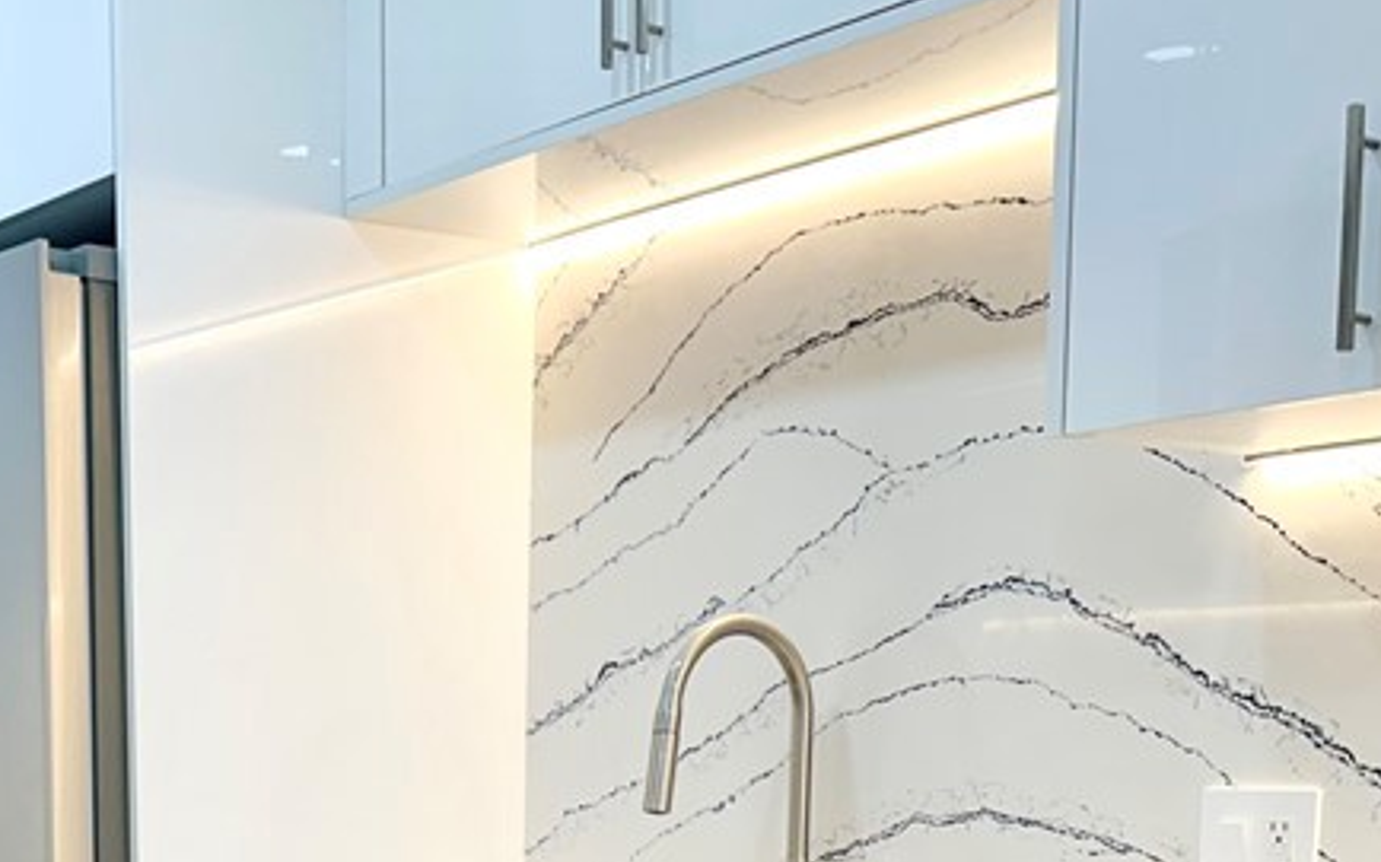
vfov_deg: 20.0
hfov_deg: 33.0
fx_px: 2258
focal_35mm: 60
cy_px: 1091
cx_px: 270
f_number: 1.78
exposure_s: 1/120
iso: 100
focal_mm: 6.86
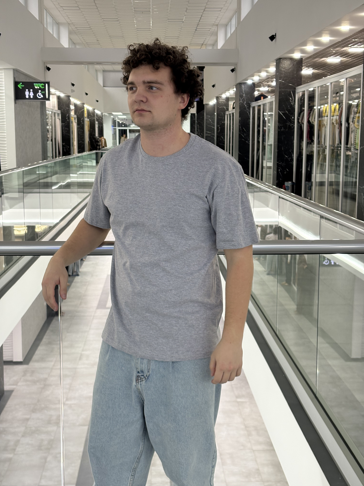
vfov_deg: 36.8
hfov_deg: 28.0
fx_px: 729
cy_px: 243
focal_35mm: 52
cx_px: 182
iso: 125
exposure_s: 1/100
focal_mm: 5.96
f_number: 1.6
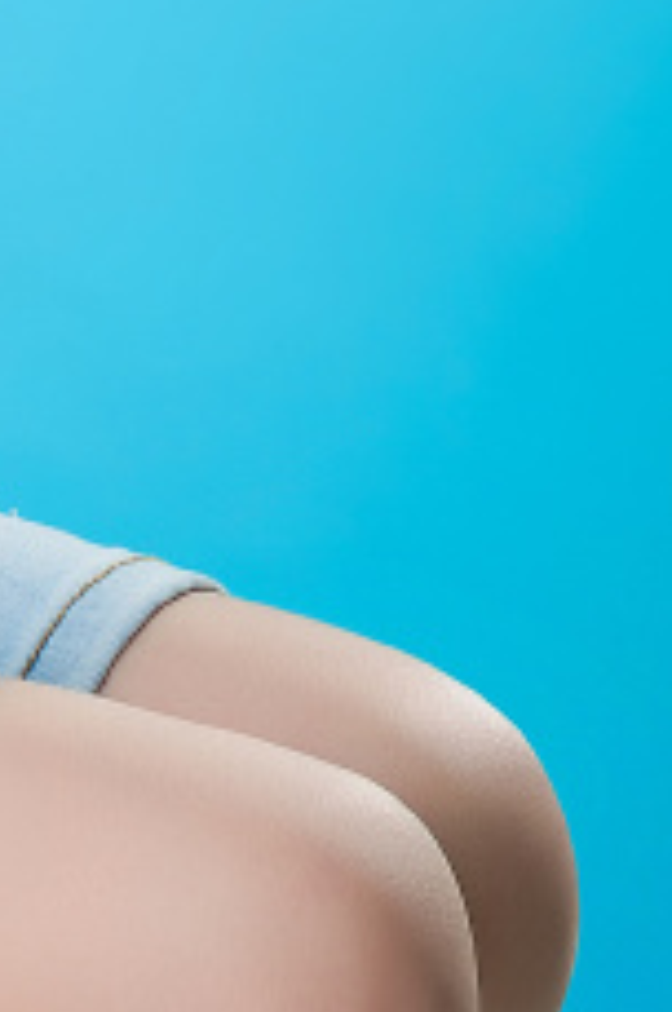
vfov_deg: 5.1
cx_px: -626
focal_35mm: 393
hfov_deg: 3.5
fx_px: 11037
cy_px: -1074
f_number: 4.5
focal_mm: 50
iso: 100
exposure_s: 1/125
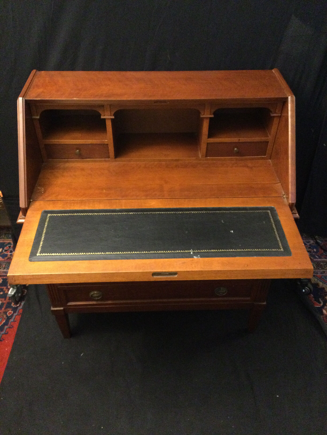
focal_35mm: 31
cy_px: 218
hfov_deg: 45.4
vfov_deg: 58.4
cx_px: 164
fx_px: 390
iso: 500
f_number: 2.4
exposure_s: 1/17
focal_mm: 3.3
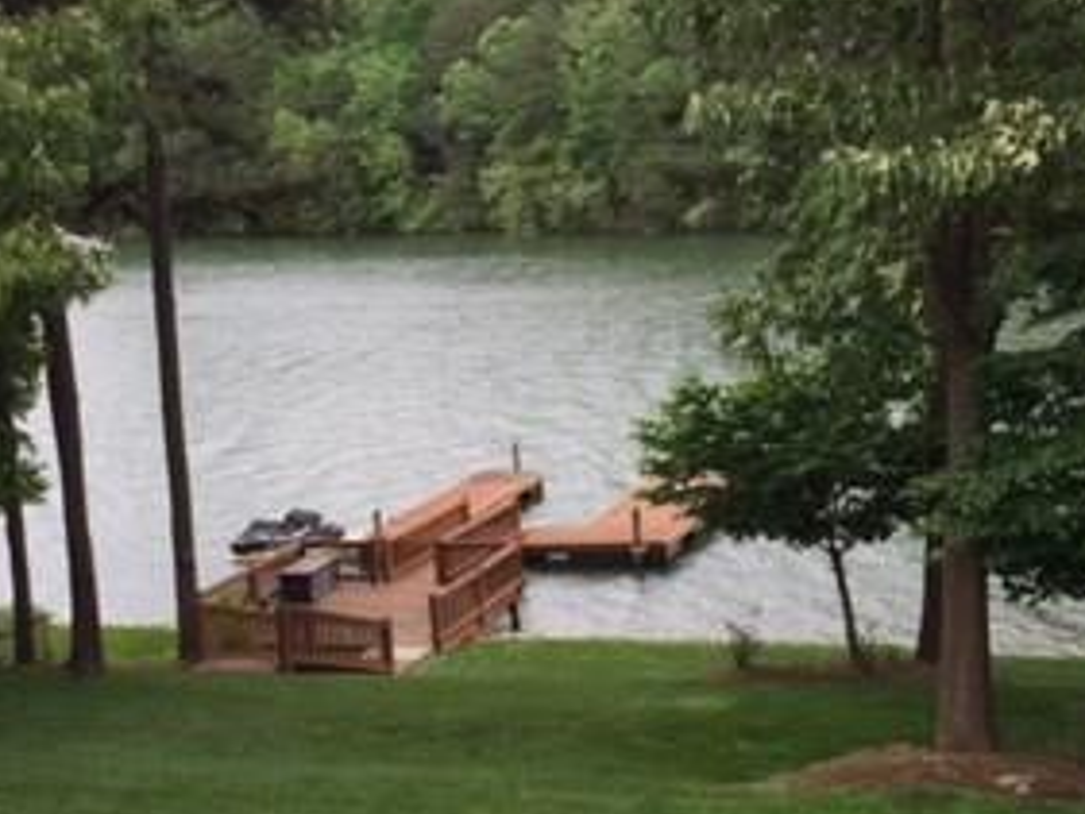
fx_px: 2070
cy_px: 475
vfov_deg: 22.2
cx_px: 398
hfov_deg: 29.2
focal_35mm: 66
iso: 32
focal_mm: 4.15
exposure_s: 1/403
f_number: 2.2
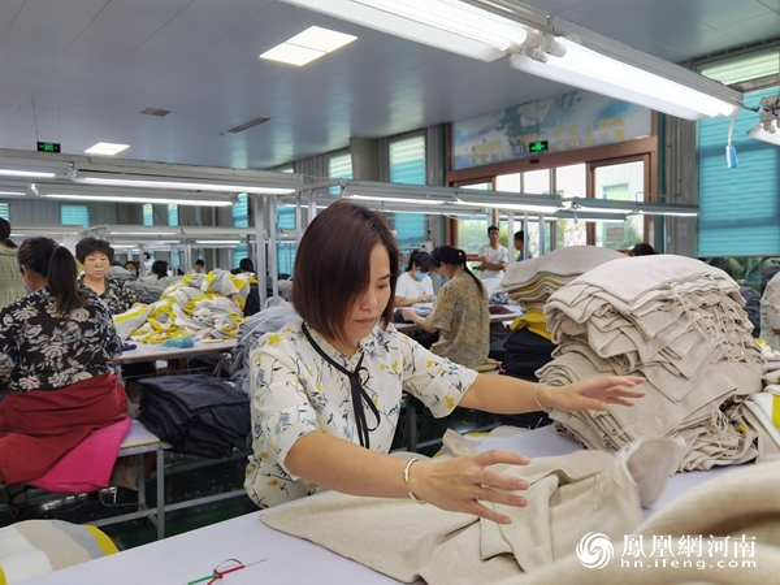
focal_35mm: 27
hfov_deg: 65.3
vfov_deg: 51.4
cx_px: 390
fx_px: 608
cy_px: 292
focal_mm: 6.71
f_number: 1.9
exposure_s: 1/110
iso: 50
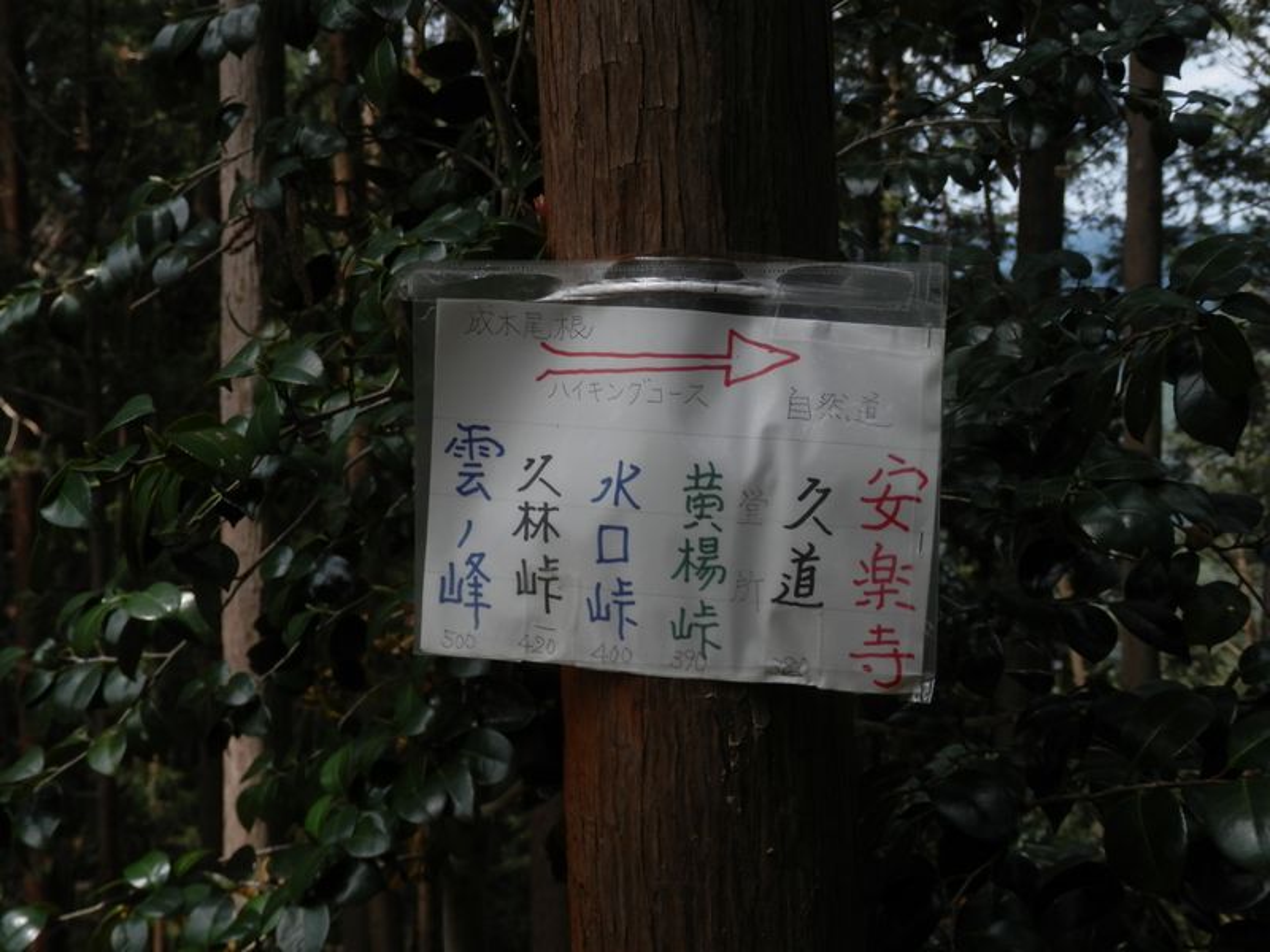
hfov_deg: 35.5
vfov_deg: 27.0
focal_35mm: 54
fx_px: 1981
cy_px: 476
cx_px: 635
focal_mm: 9.8
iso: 80
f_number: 4.1
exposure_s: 1/400
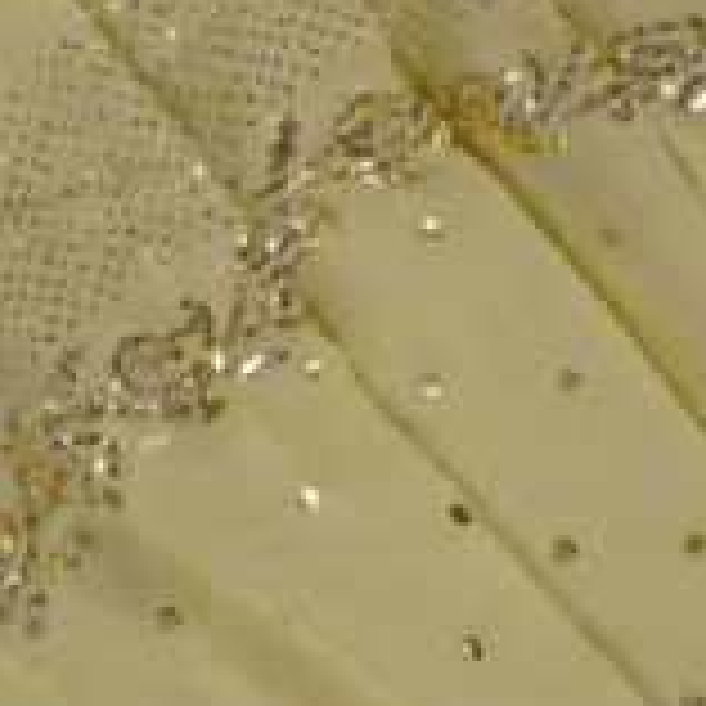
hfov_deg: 13.8
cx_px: 387
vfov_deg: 13.8
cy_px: 349
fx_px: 2907
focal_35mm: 126
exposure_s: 1/125
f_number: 18
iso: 100
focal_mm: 36
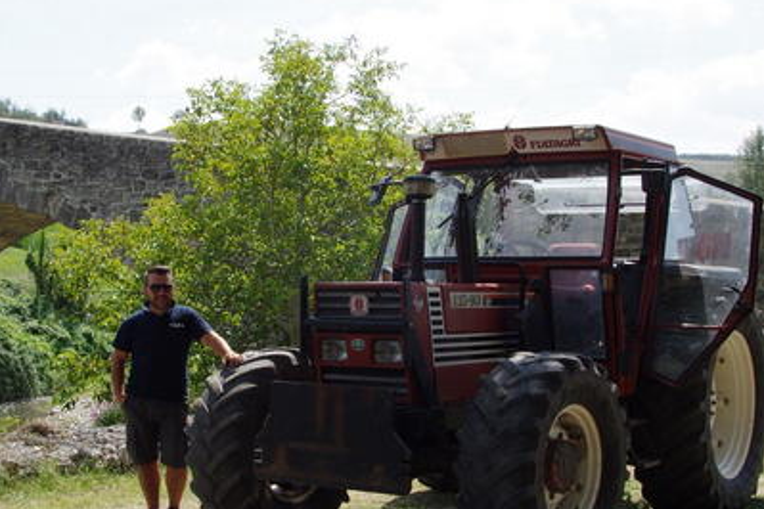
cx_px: 324
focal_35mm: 62
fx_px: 1316
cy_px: 293
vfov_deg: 21.9
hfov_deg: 32.3
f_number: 11
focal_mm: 22
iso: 320
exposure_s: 1/160
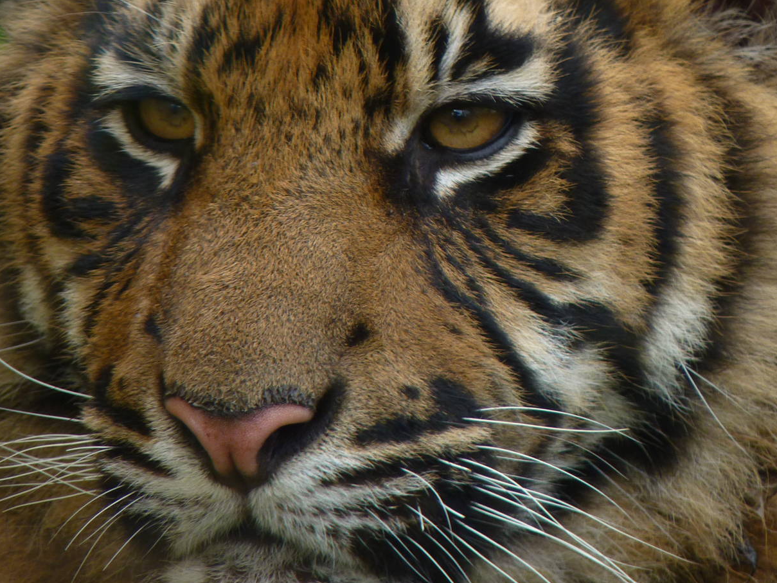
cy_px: 220
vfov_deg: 2.3
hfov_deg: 3.1
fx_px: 14434
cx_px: 297
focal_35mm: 643
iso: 125
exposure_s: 1/125
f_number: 4.4
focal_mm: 86.4
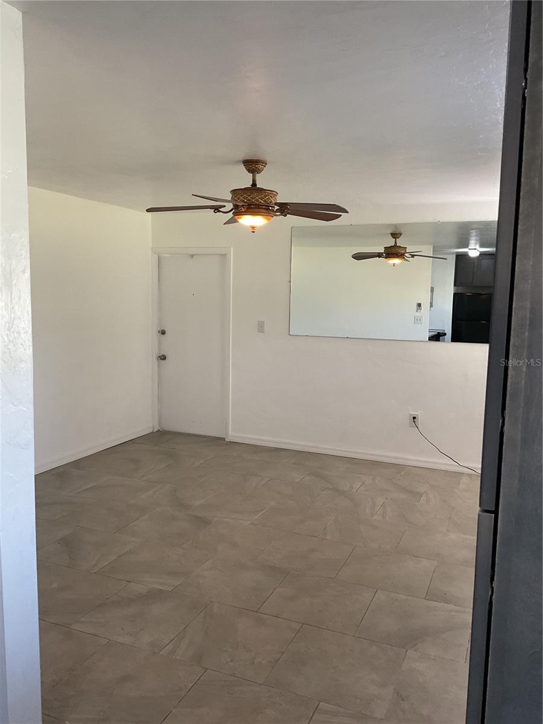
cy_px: 362
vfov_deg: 61.7
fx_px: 607
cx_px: 272
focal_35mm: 29
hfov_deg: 48.2
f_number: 1.8
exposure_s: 1/60
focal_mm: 3
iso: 80
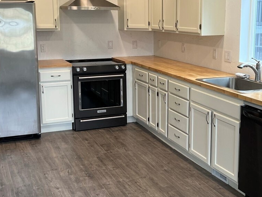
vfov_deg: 26.5
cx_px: 154
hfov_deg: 34.8
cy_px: 83
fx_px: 416
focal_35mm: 55
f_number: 1.5
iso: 64
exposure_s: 1/120
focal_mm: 5.7
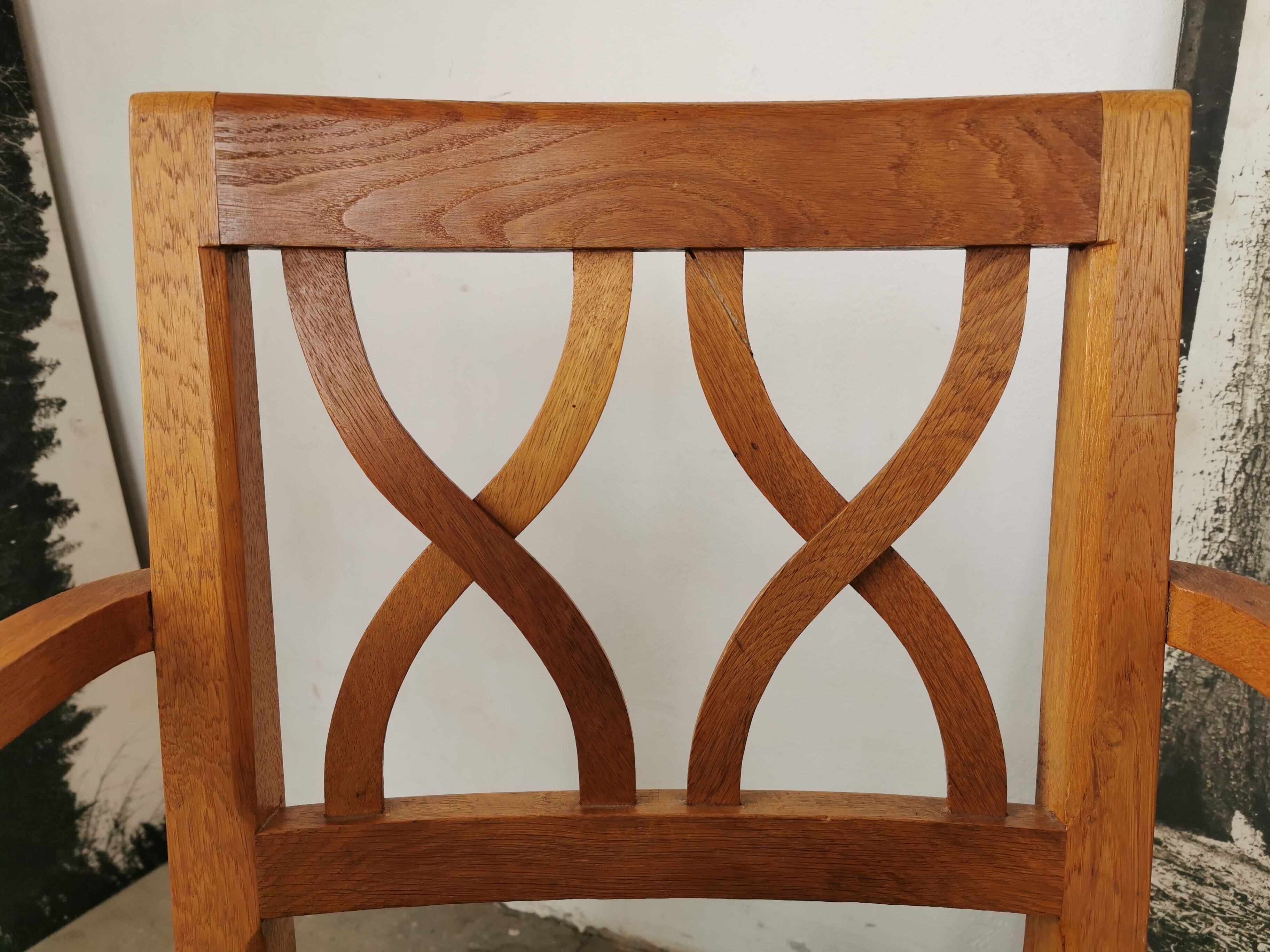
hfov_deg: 65.3
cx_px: 635
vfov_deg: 51.4
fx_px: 991
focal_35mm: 27
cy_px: 476
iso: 64
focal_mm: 5.56
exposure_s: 1/100
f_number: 1.6
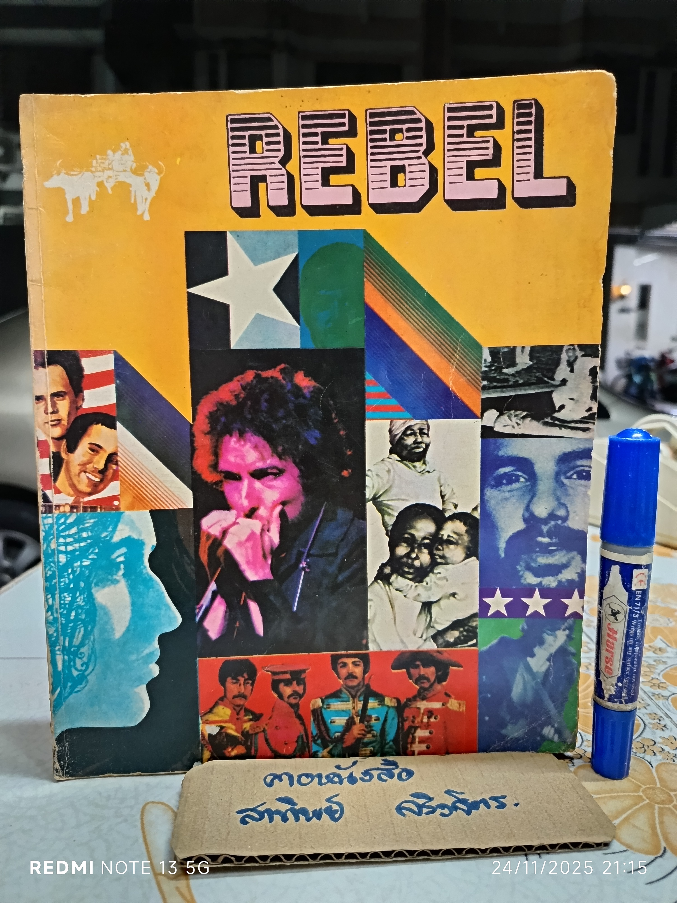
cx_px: 338
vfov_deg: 71.6
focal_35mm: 24
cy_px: 452
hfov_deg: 56.8
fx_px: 626
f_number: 1.7
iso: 2079
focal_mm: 5.31
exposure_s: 1/20
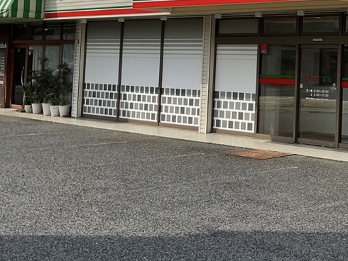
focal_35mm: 71
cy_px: 30
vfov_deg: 20.4
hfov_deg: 25.7
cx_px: 368
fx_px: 714
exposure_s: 1/2538
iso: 16
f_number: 1.8
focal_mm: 3
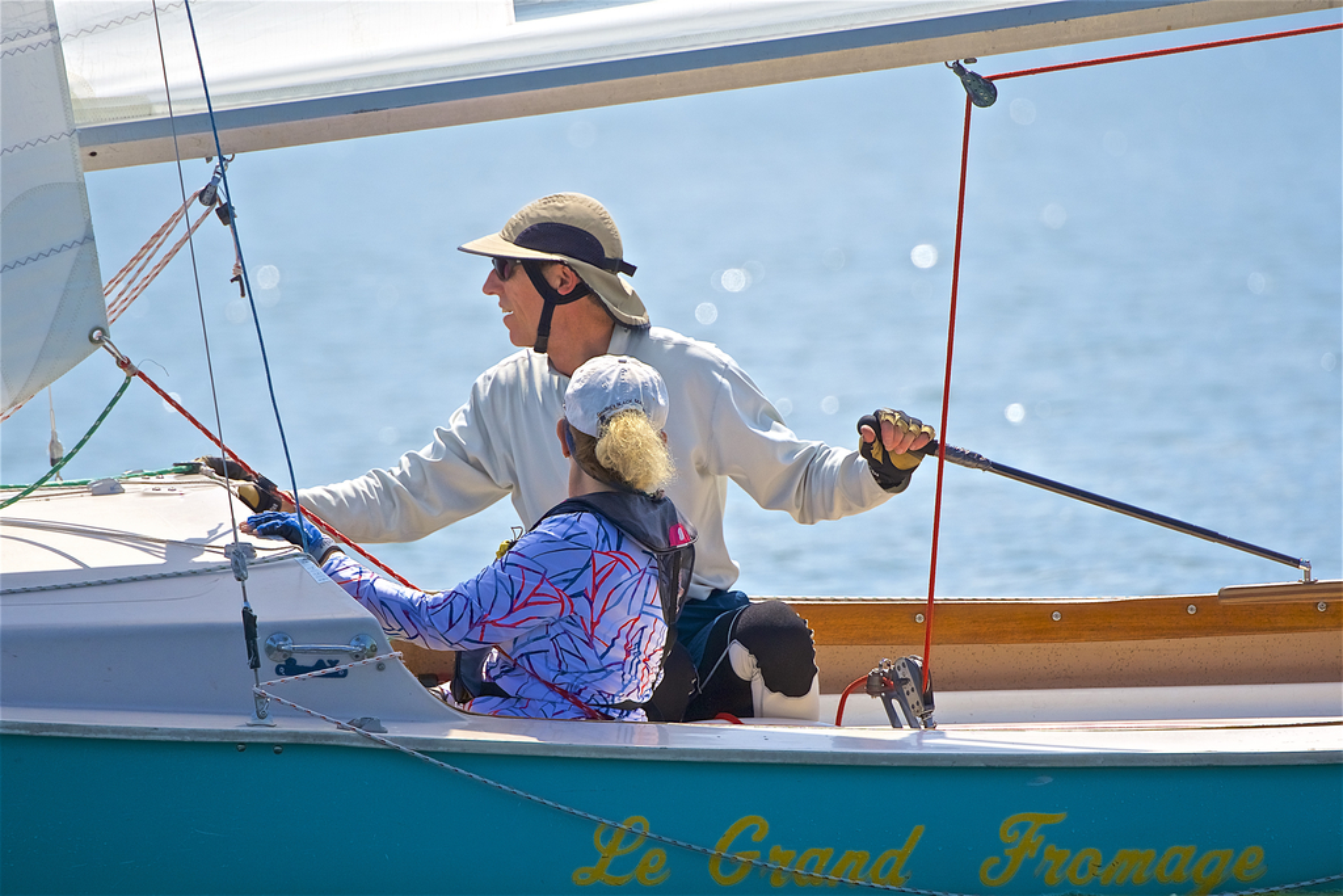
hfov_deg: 3.4
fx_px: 22385
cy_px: 448
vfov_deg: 2.3
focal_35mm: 600
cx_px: 672
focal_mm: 400
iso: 400
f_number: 5.6
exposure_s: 1/2000
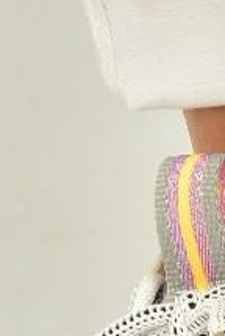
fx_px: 11071
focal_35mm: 1185
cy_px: 42
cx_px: 509
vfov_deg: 1.7
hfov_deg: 1.2
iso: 100
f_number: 8
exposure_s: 1/125
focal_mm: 105
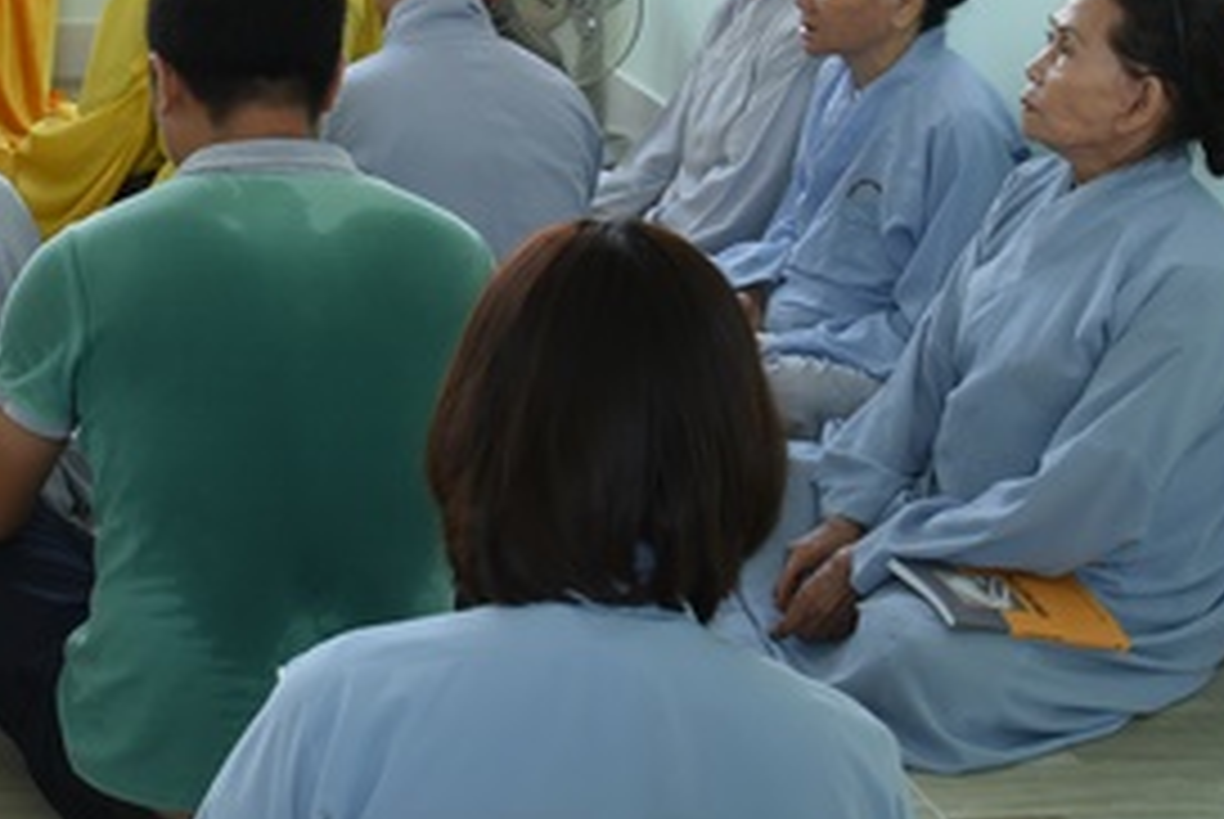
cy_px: 202
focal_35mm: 74
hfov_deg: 25.7
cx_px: -54
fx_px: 2519
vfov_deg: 18.4
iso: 640
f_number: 5.6
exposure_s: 1/80
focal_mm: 31
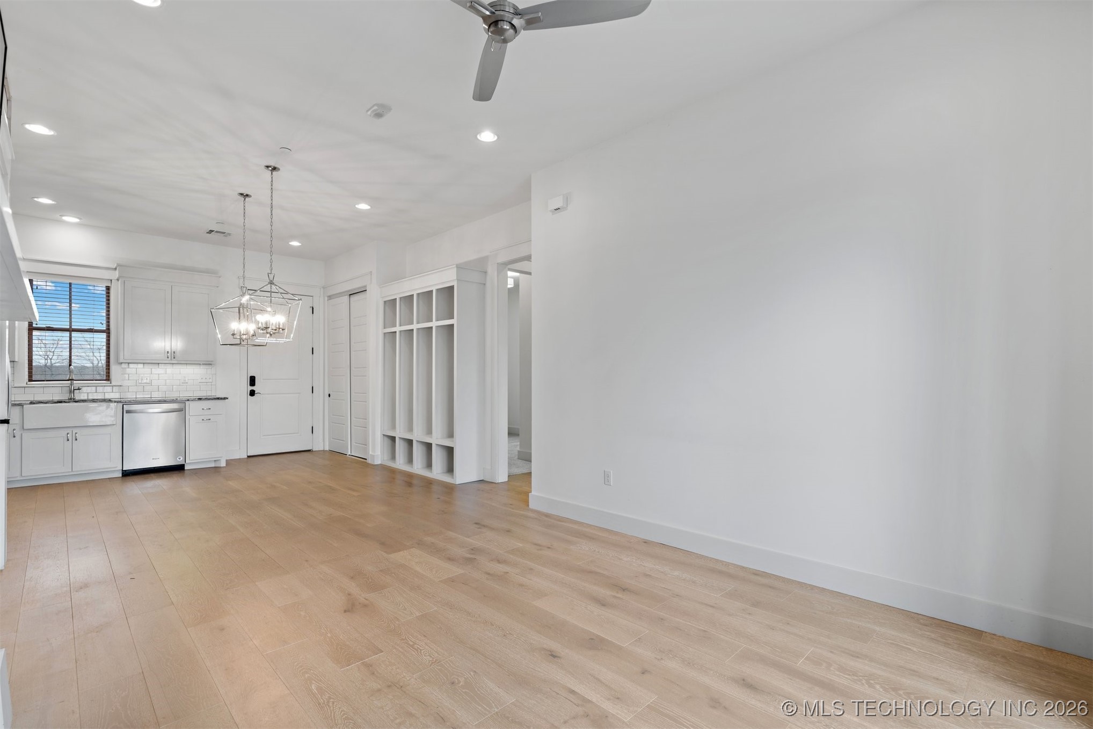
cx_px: 546
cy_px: 364
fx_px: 486
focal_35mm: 16
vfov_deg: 73.7
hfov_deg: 96.7
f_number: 8
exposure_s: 1/3
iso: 100
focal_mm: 16
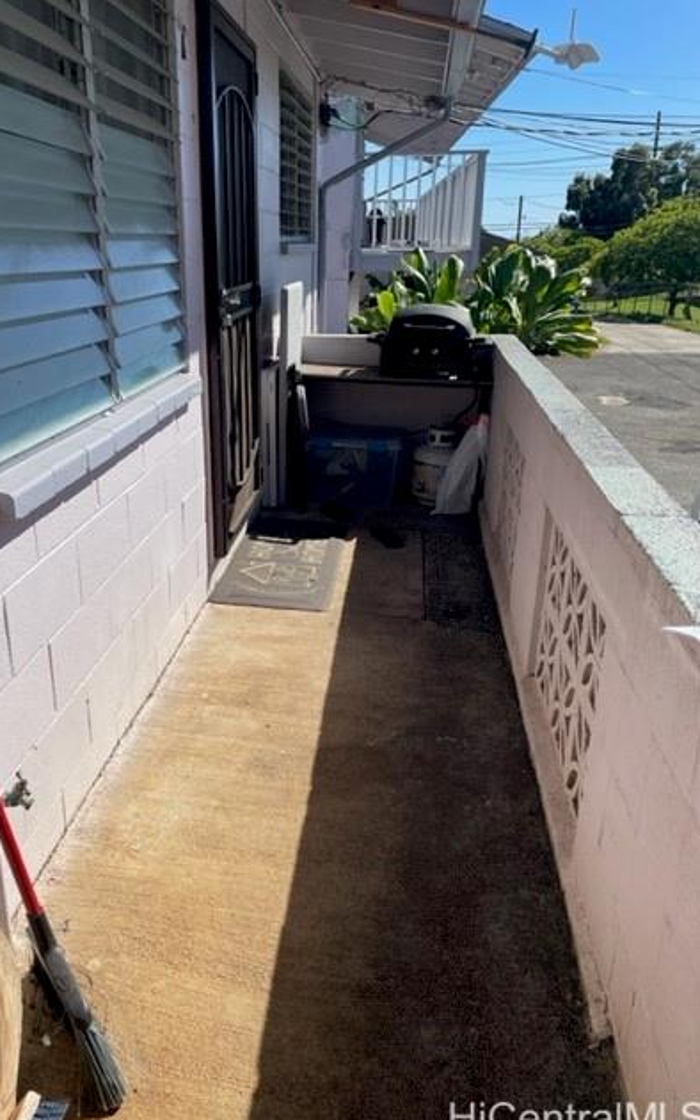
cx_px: 279
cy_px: 565
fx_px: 854
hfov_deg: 44.3
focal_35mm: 28
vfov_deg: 66.5
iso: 32
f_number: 1.6
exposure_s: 1/3610
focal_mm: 4.2
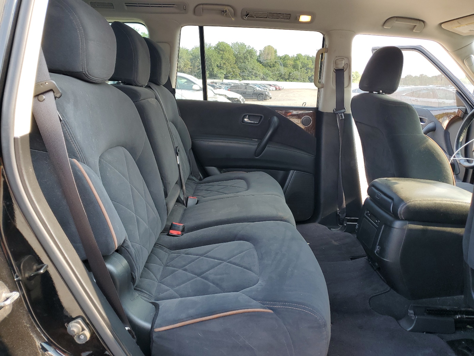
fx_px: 356
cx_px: 237
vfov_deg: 53.1
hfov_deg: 67.3
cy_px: 178
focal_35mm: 26
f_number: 1.5
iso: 50
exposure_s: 1/189
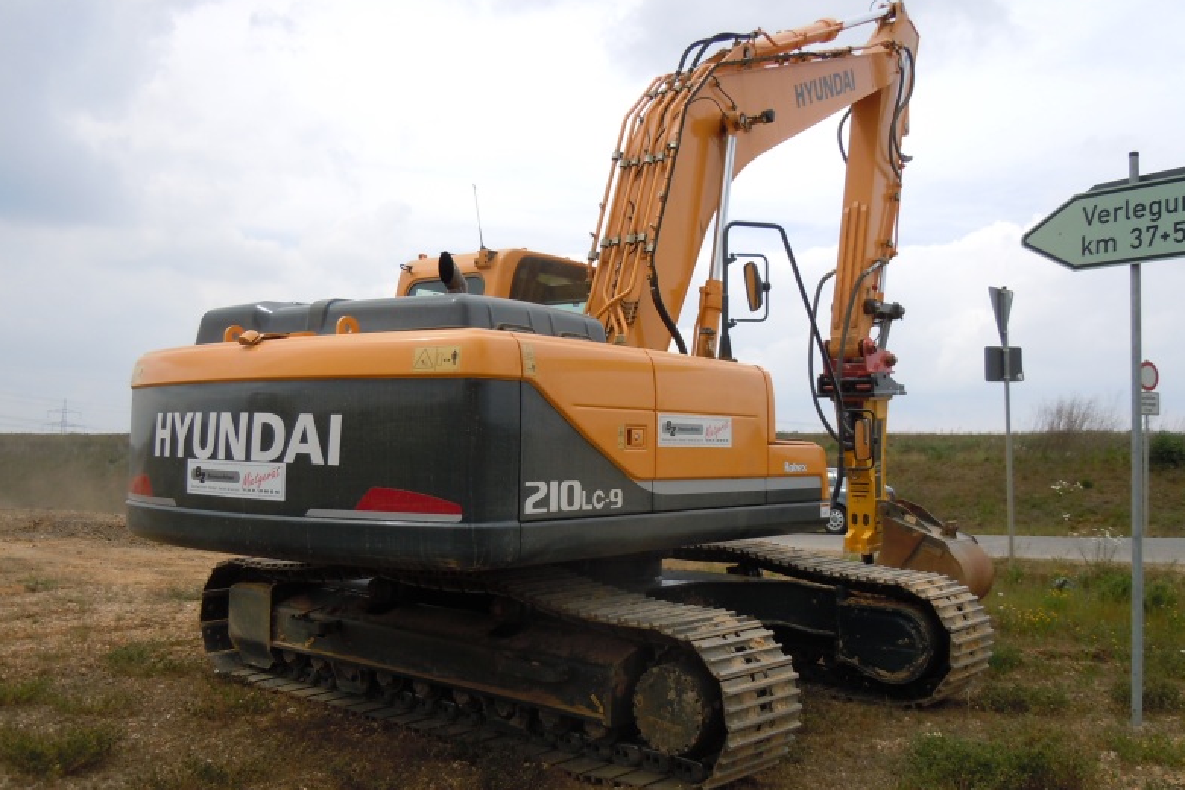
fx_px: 1053
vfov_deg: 41.1
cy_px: 409
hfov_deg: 58.7
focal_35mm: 32
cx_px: 594
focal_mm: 5.4
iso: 100
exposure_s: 1/800
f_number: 3.5
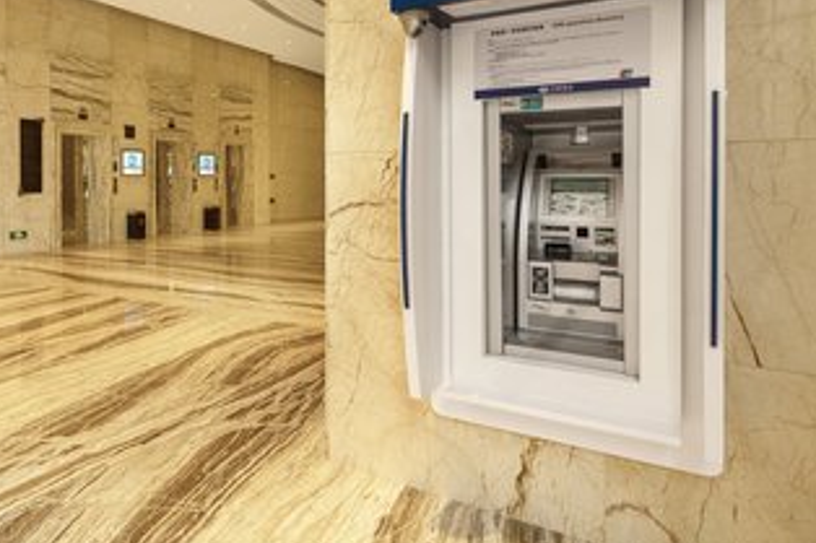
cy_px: 187
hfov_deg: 68.0
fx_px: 589
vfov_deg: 48.8
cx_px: 291
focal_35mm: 26
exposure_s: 1/6
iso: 100
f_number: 5.6
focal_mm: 17
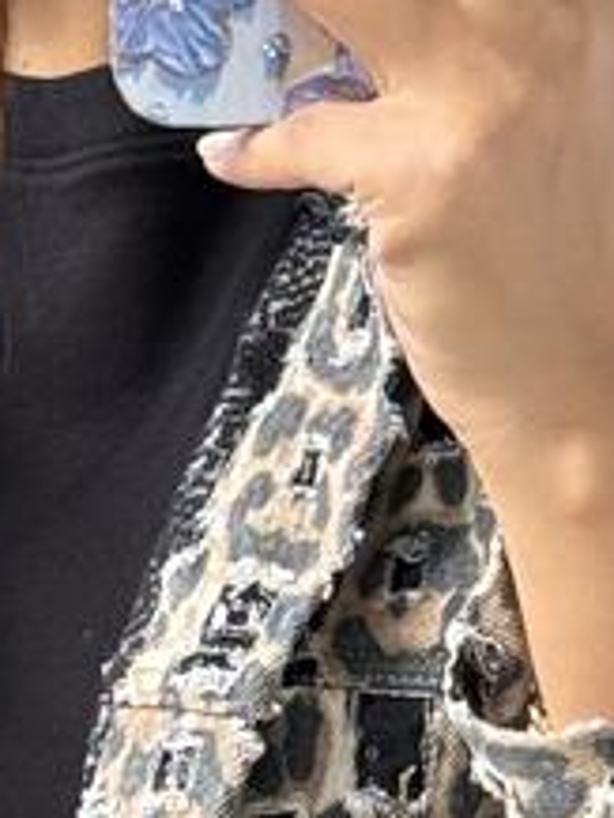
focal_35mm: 295
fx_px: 6970
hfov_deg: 5.0
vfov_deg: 6.7
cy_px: 1046
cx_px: 279
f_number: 1.78
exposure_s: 1/77
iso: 100
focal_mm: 6.76
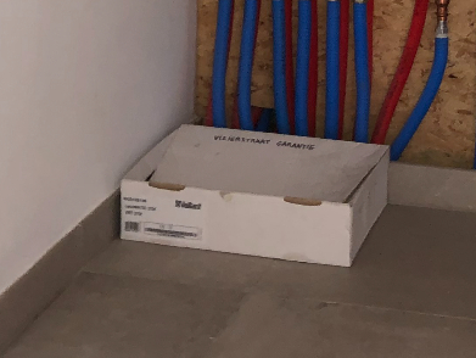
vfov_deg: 13.5
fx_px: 1418
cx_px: 411
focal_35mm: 103
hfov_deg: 18.8
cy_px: -196
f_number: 1.8
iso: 80
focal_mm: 3.99
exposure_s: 1/9
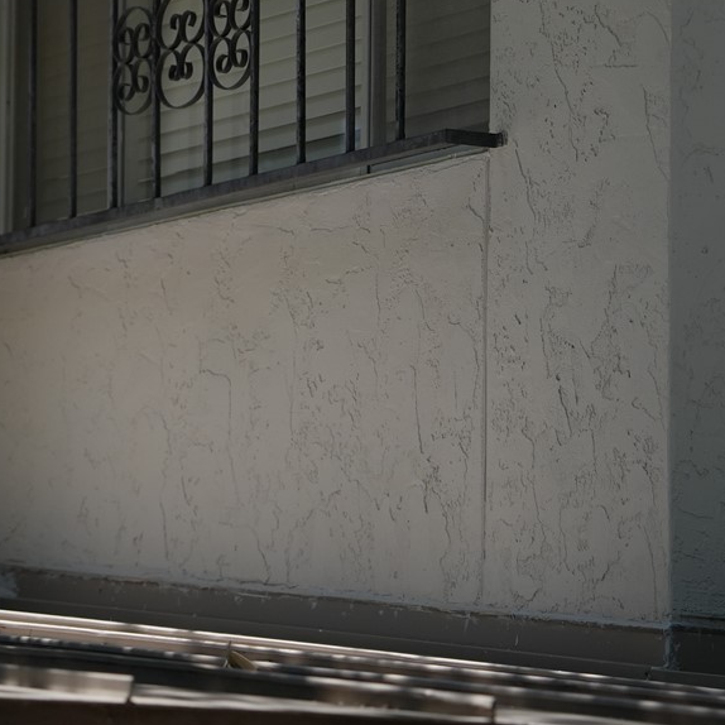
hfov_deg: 7.7
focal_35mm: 225
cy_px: 10
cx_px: -77
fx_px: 5331
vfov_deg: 7.7
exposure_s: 1/3200
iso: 320
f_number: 2.8
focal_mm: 70
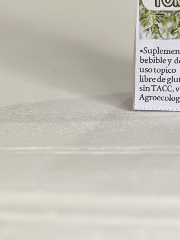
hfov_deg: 6.1
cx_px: 178
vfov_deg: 8.1
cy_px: -71
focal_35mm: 241
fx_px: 1671
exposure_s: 1/65
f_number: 2.8
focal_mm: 9
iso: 250
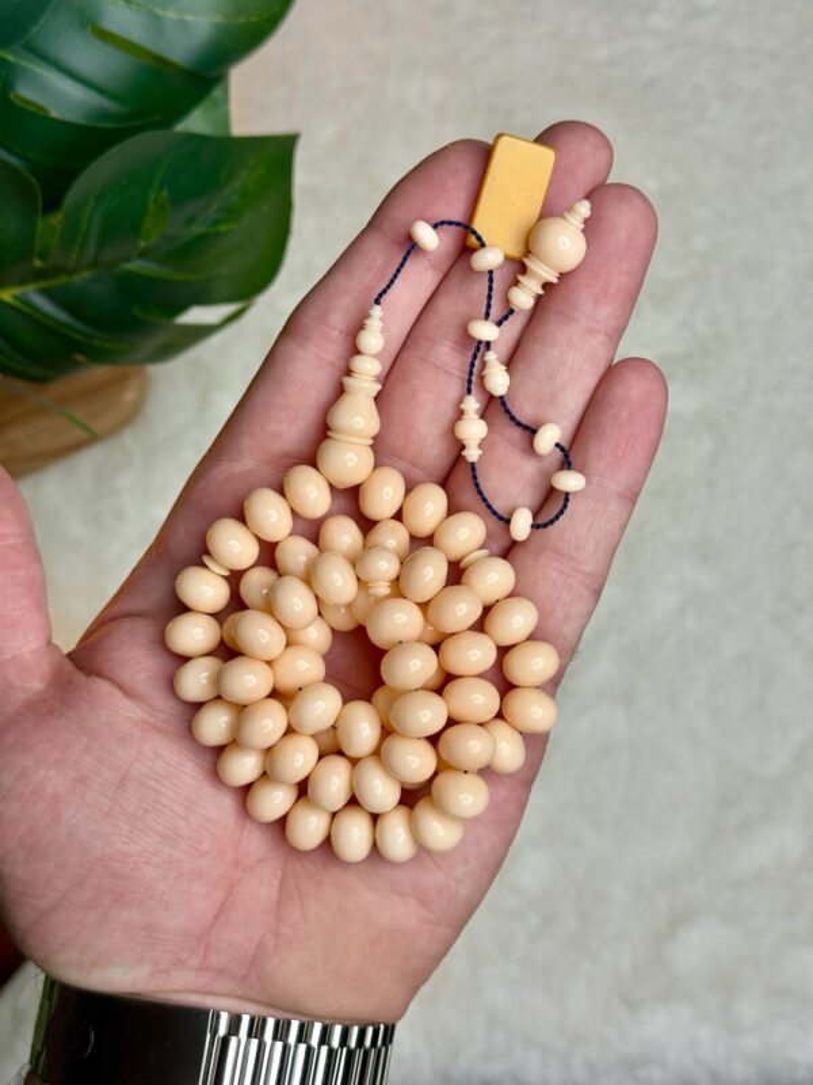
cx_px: 406
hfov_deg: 30.3
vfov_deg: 39.7
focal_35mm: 48
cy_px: 542
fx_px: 1503
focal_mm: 6.76
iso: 50
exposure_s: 1/121
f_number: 1.78
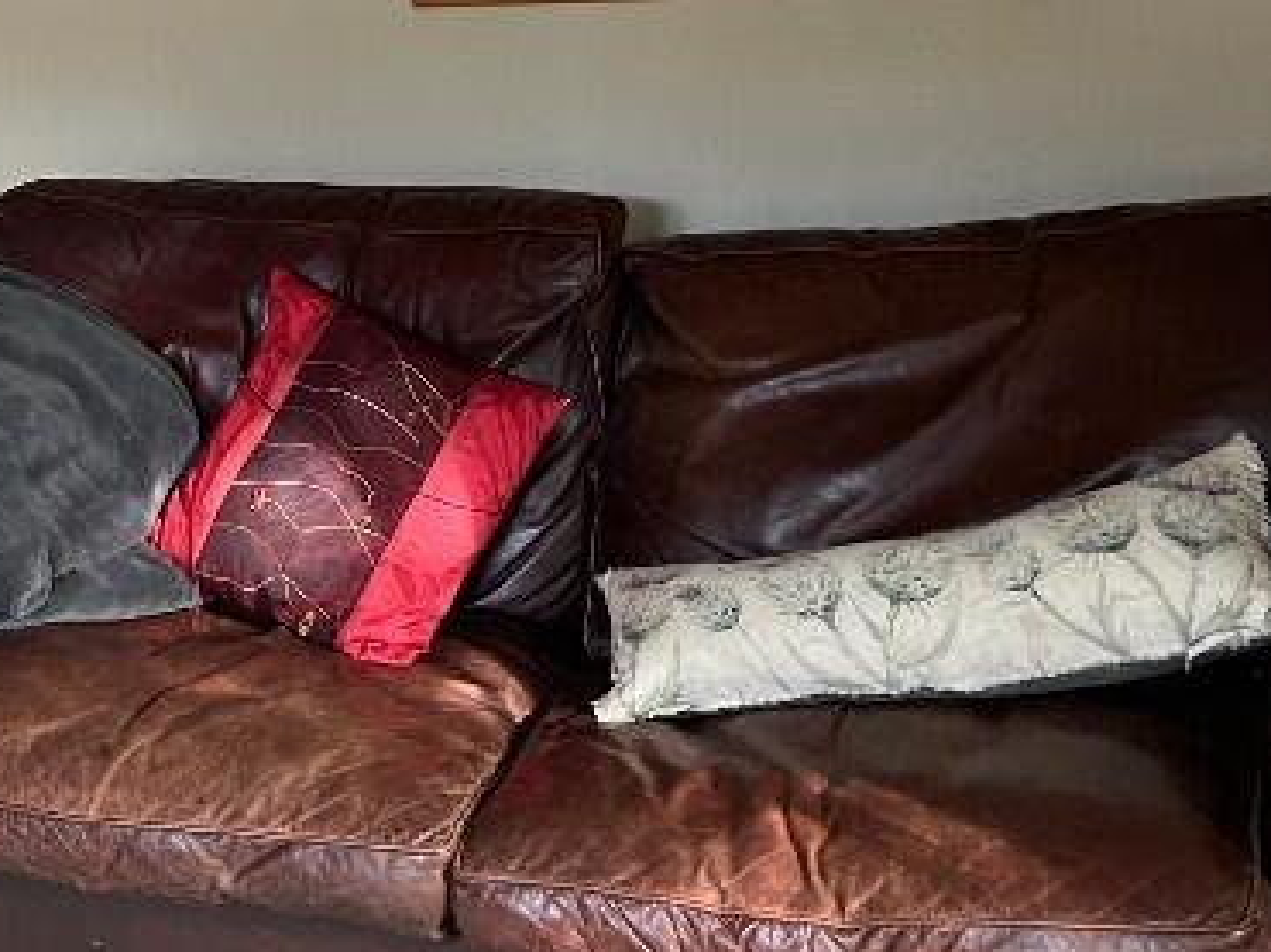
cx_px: -216
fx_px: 2642
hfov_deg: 24.7
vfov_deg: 20.1
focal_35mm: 72
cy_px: 110
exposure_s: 1/81
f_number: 1.6
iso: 125
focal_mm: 4.2
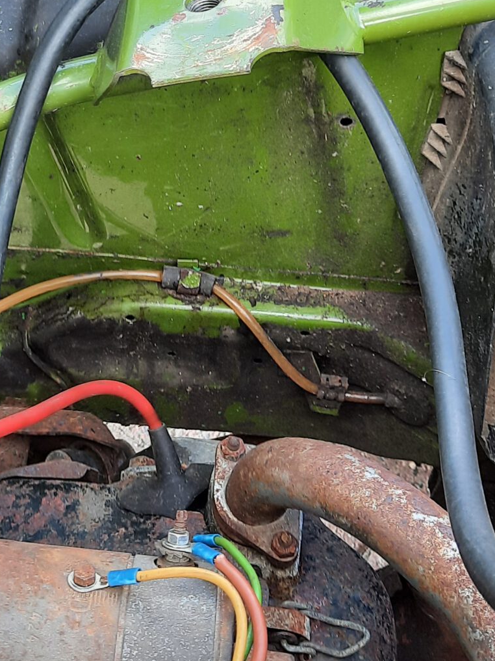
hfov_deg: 22.9
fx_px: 1201
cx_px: 95
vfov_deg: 30.5
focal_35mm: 63
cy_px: 211
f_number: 2
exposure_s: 1/50
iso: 50
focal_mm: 4.6
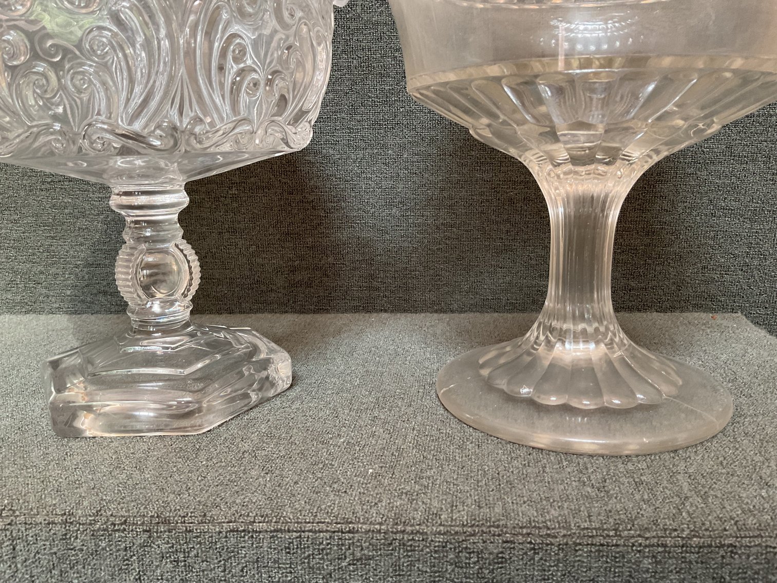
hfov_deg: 61.7
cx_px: 388
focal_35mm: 29
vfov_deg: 48.2
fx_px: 651
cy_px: 292
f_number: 1.8
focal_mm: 3
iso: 125
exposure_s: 1/50
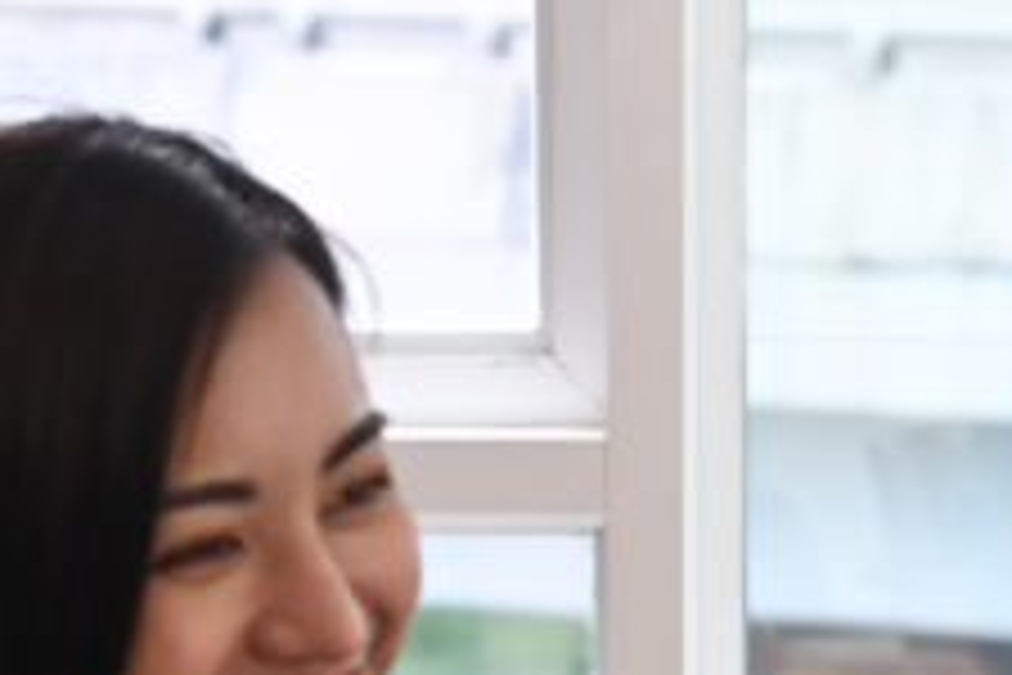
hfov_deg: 7.0
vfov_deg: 4.8
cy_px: 1150
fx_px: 8011
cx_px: 1934
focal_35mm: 285
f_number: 4
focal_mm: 50
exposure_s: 1/250
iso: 500
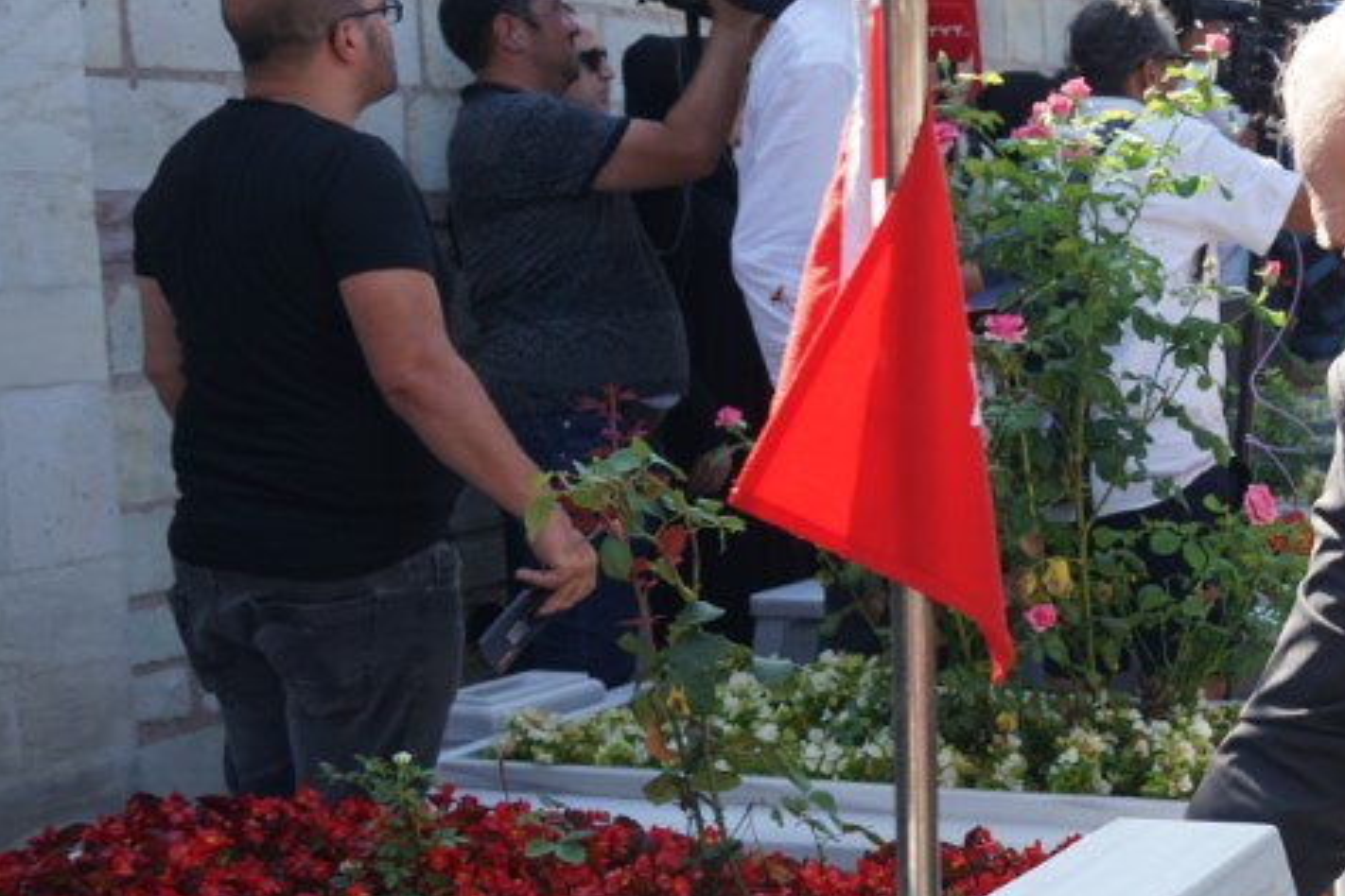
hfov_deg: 27.1
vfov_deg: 20.0
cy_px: 519
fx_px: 2540
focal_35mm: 68
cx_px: 1490
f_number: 5.6
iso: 100
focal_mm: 28
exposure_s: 1/125
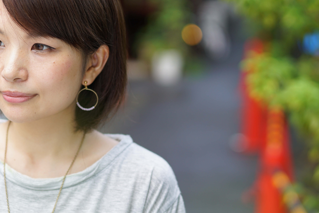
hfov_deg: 20.6
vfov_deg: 13.8
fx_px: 877
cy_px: 96
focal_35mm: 99
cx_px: 150
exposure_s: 1/1000
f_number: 1.4
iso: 200
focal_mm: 50
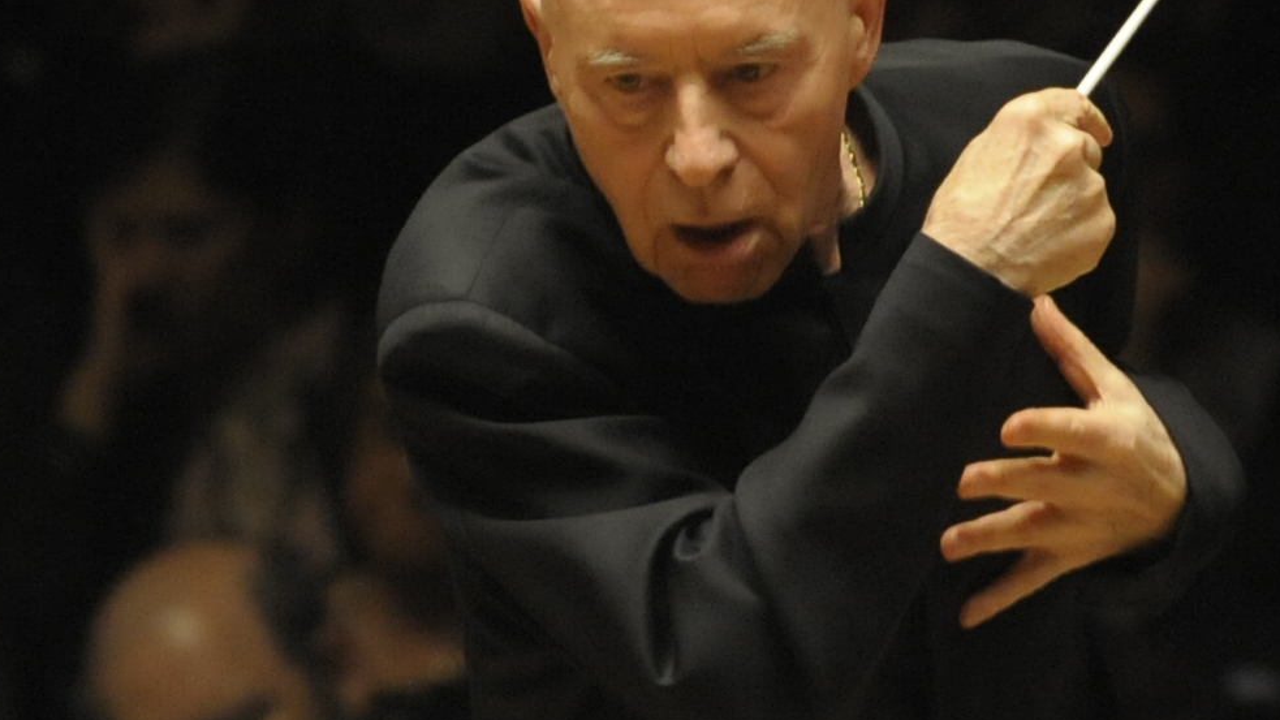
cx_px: 857
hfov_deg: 5.3
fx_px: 13882
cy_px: 415
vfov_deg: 3.0
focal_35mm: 409
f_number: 4
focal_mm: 200
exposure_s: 1/200
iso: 3200
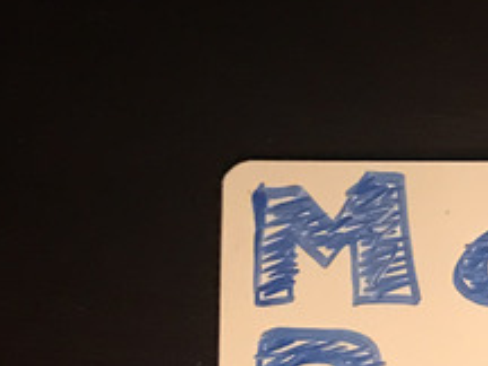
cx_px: 827
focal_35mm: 99
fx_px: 1396
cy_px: 638
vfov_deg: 13.5
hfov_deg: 17.0
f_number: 1.8
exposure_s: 1/15
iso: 64
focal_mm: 3.99
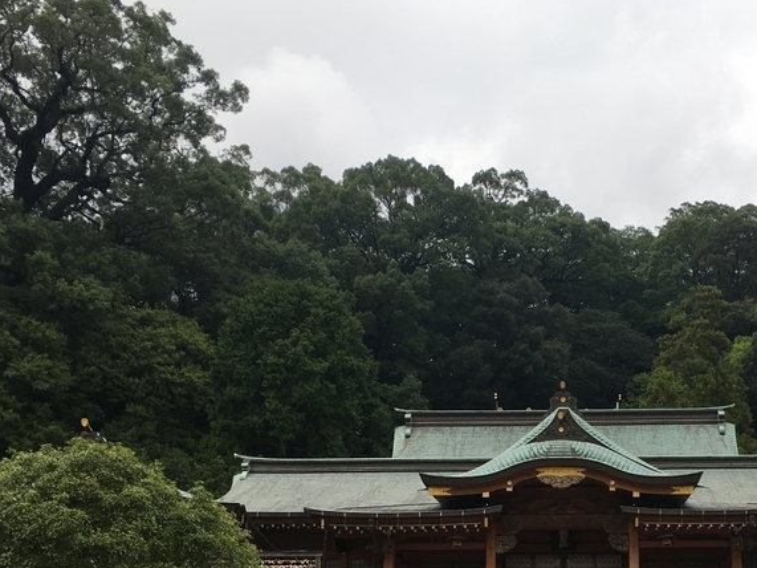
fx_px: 1137
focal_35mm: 52
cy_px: 461
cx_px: 567
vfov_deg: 27.4
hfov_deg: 36.0
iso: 25
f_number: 2.2
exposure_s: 1/277
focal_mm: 4.15
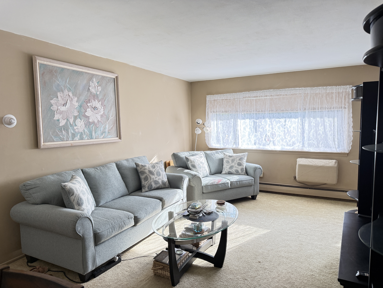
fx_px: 266
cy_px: 144
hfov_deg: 71.6
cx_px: 192
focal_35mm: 24
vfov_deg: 56.8
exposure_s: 1/120
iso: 320
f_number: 1.78
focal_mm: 6.76
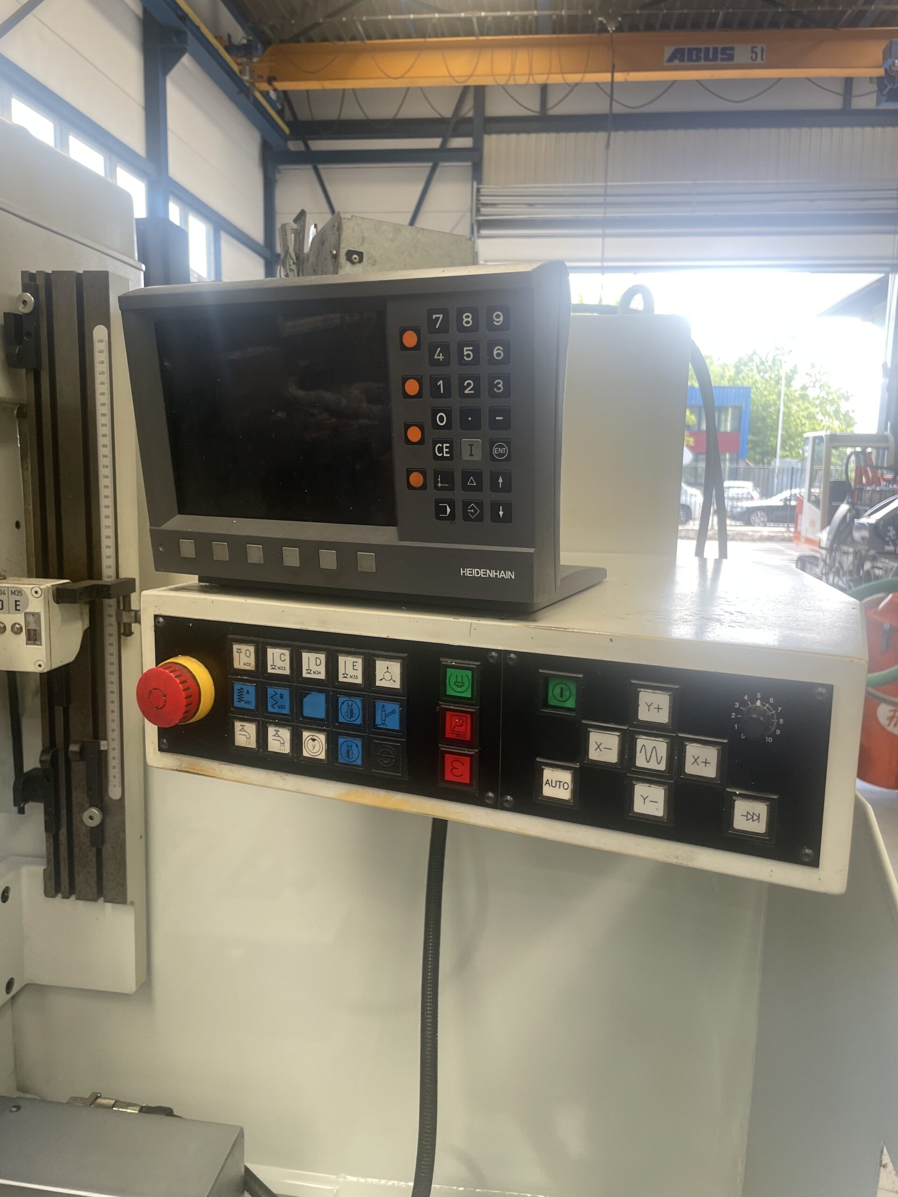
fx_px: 899
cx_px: 449
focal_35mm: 26
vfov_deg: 67.3
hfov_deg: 53.1
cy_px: 598
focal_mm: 4.2
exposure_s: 1/121
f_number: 1.6
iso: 64
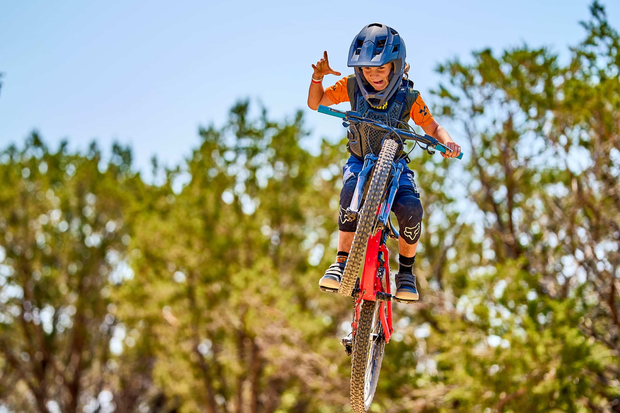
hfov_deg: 10.2
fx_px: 3479
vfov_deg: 6.8
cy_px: 206
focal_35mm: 202
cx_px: 310
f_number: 1.8
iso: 100
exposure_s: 1/2000
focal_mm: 135
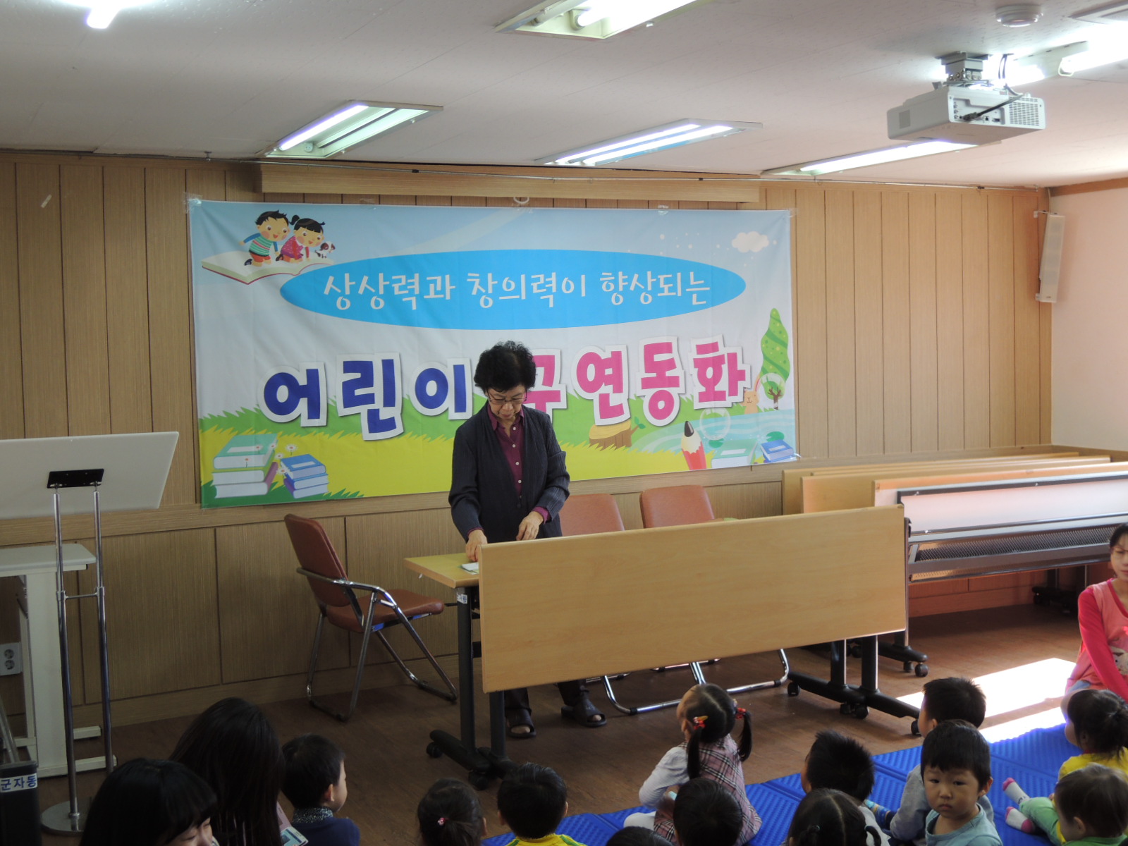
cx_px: 564
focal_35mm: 45
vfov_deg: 32.2
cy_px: 423
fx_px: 1466
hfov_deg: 42.1
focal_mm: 8.1
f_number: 3.5
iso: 125
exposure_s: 1/50
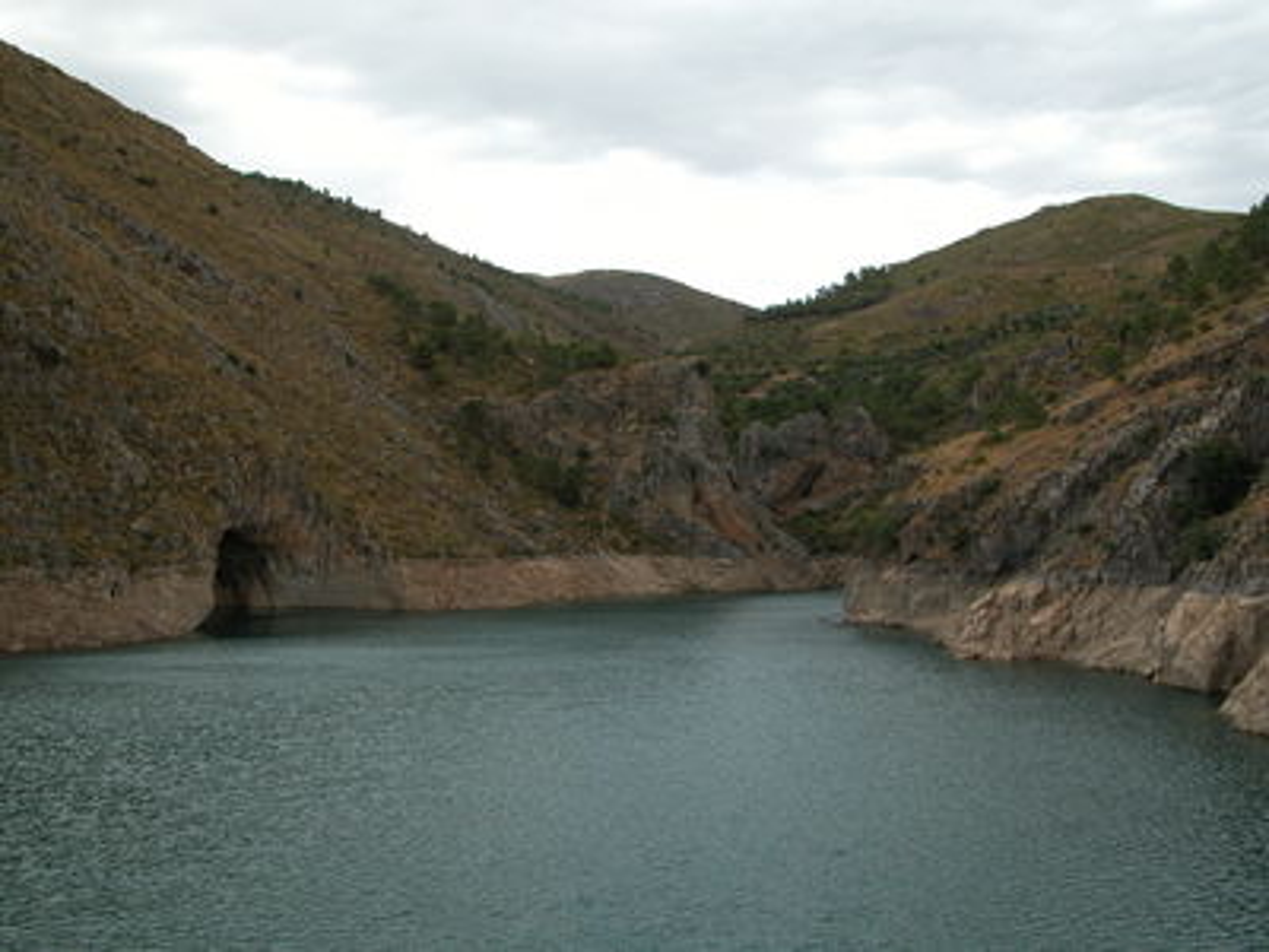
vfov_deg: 40.7
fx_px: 1283
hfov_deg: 52.6
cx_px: 634
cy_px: 476
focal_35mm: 35
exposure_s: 1/206
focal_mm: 8.9
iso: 100
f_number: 5
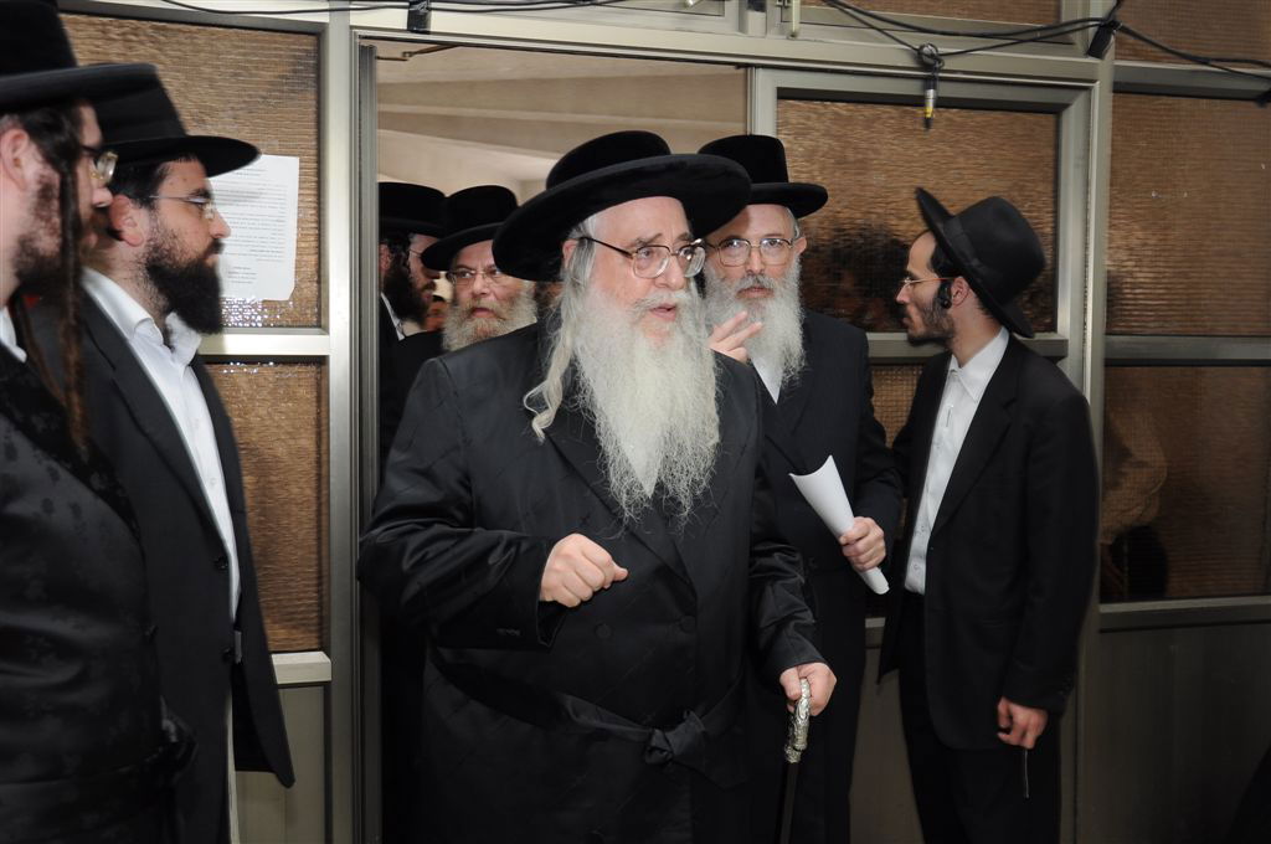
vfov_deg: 35.4
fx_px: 1322
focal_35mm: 38
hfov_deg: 51.3
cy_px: 422
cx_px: 636
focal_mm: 25
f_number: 4.5
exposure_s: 1/60
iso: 400
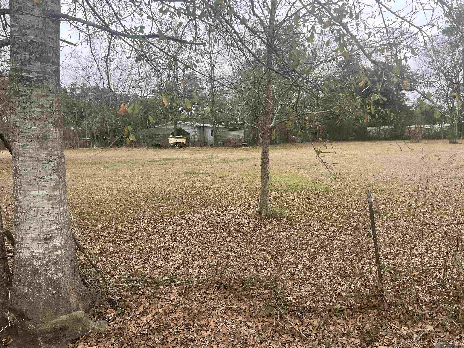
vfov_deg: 53.1
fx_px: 349
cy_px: 174
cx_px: 232
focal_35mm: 26
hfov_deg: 67.3
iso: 50
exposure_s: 1/949
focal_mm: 5.7
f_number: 1.5
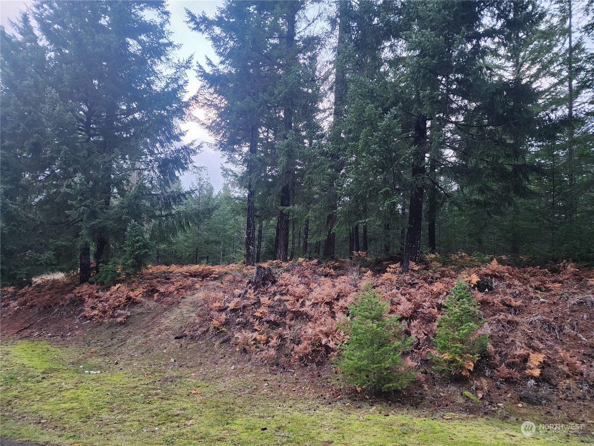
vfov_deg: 58.9
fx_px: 395
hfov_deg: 73.9
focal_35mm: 23
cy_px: 223
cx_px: 297
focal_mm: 6.4
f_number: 1.8
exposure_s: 1/120
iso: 1000
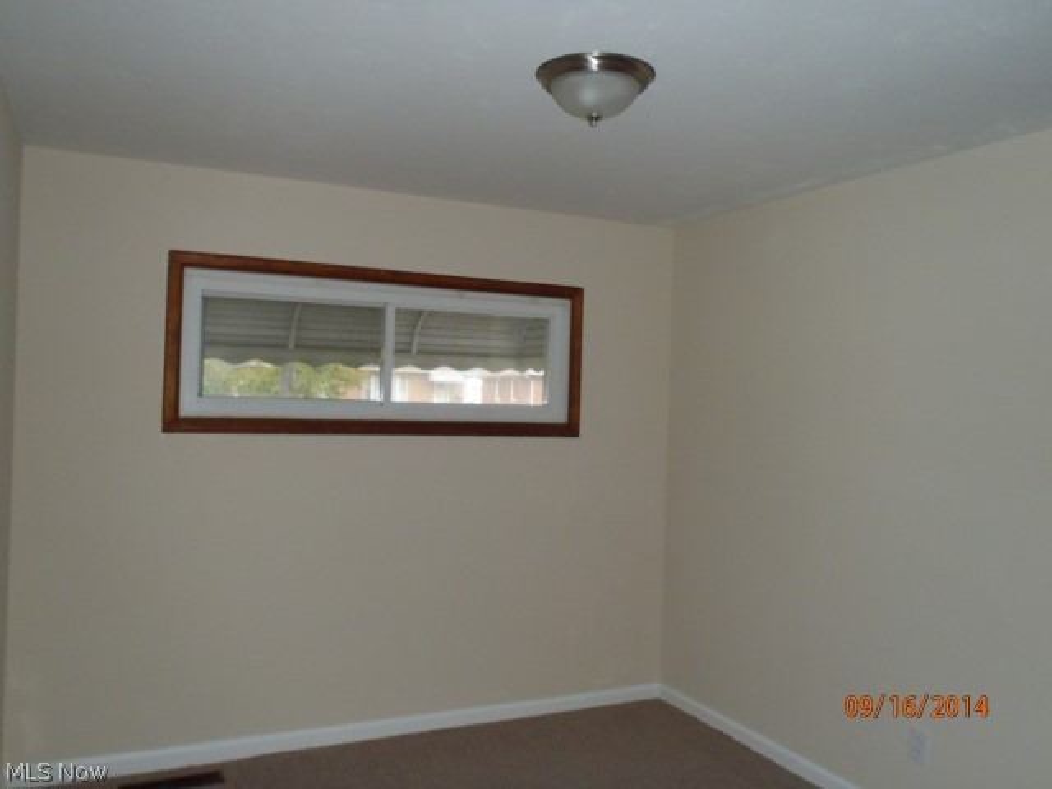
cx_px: 526
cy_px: 394
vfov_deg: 49.7
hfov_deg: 63.4
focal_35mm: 28
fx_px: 851
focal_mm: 5
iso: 250
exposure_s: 1/30
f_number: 3.9
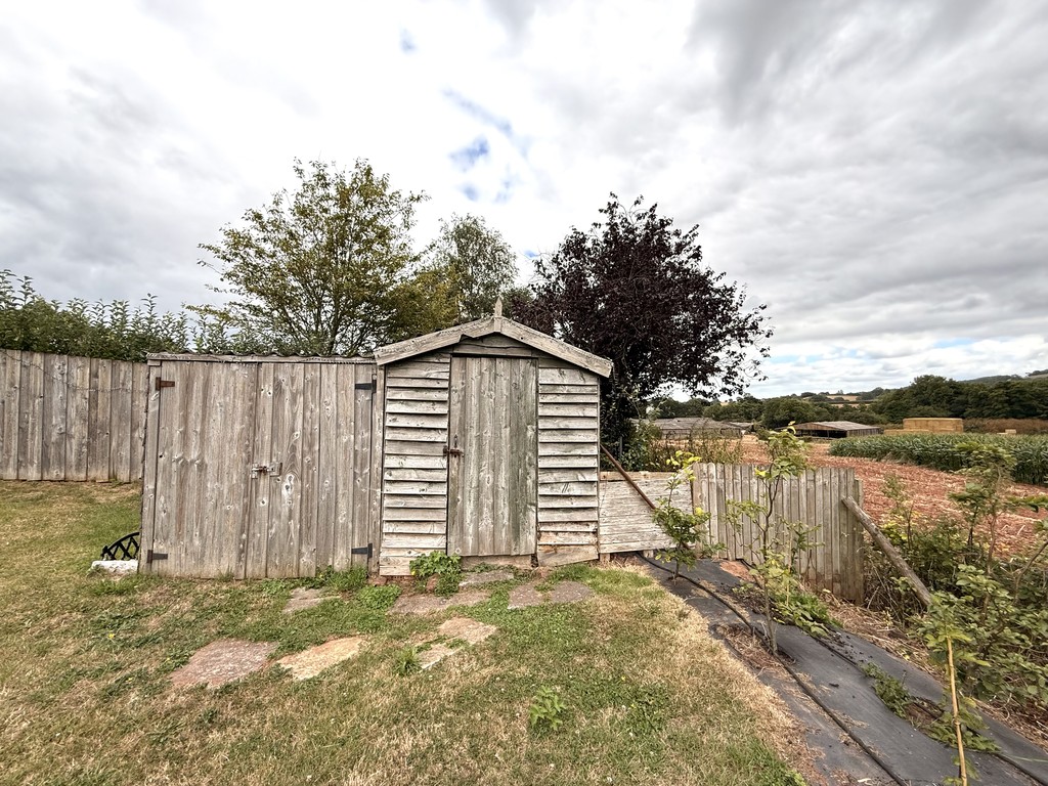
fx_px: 424
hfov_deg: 102.1
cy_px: 393
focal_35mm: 14
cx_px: 524
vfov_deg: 85.7
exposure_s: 1/1339
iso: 64
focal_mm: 2.22
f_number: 2.2
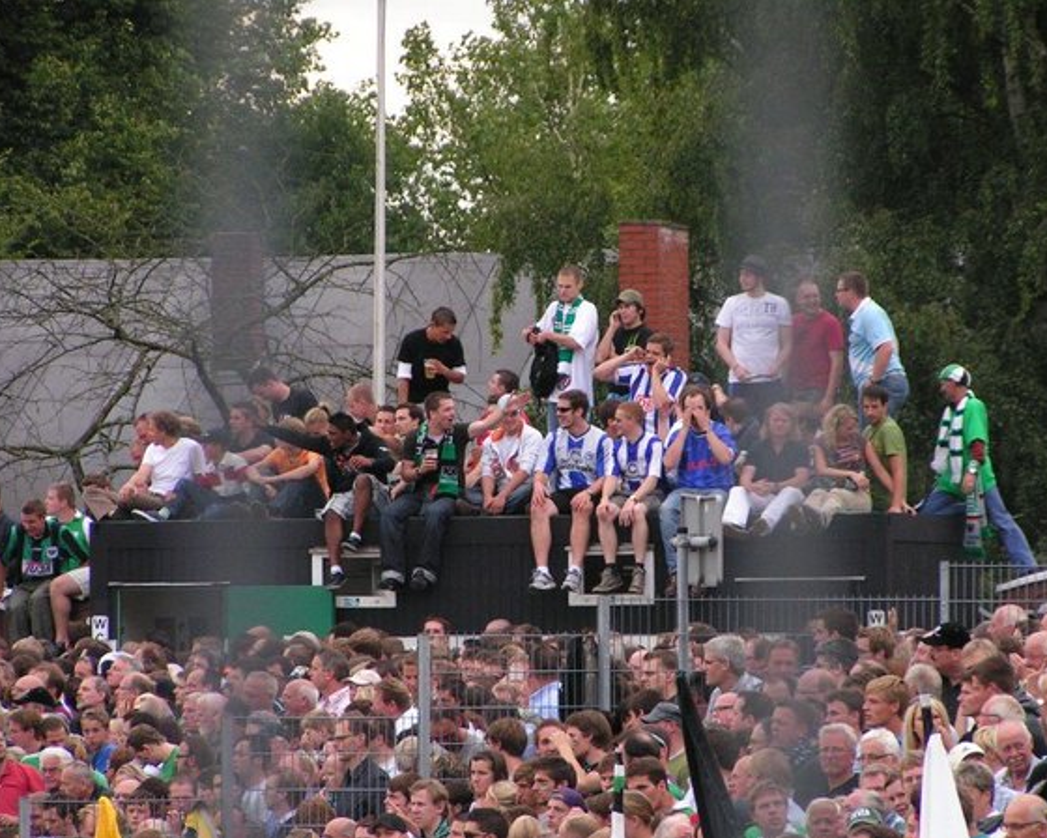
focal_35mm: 247
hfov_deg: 7.8
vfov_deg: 6.3
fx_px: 7654
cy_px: 419
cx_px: 552
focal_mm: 36.1
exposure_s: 1/400
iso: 160
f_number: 3.5
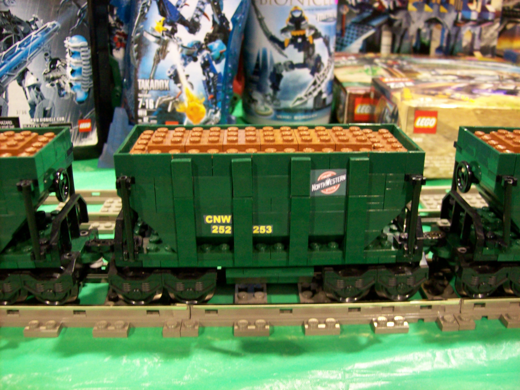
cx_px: 260
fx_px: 541
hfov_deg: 51.4
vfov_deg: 39.6
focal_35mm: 36
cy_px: 195
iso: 200
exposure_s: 1/8
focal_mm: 6
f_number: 2.7
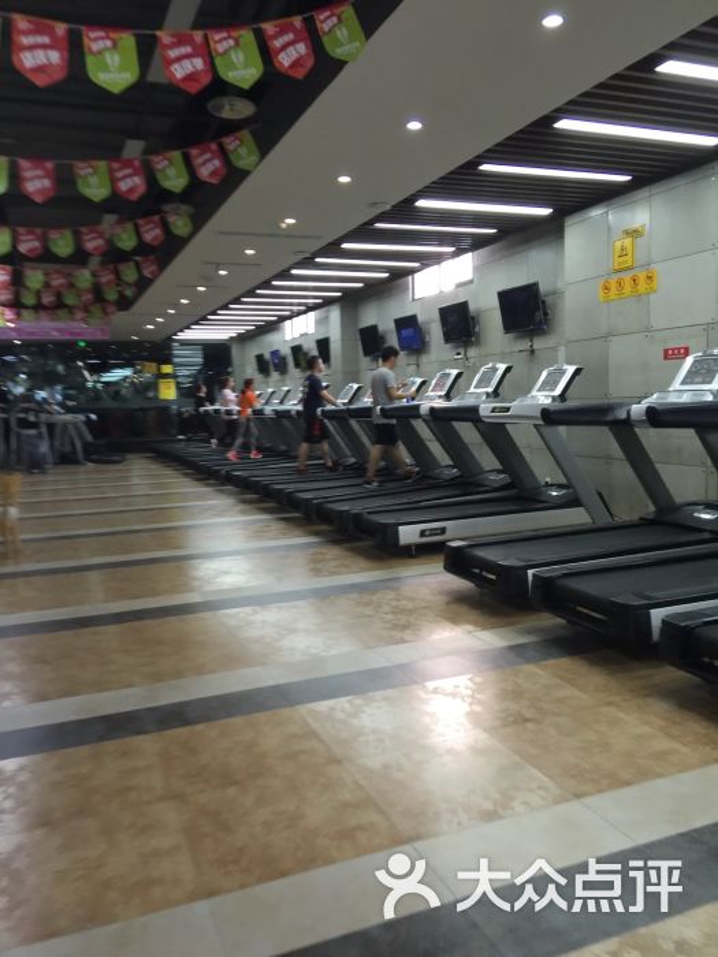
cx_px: 359
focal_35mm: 29
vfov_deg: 61.7
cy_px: 478
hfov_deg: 48.2
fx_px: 802
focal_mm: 4.15
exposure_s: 1/17
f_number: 2.2
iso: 64
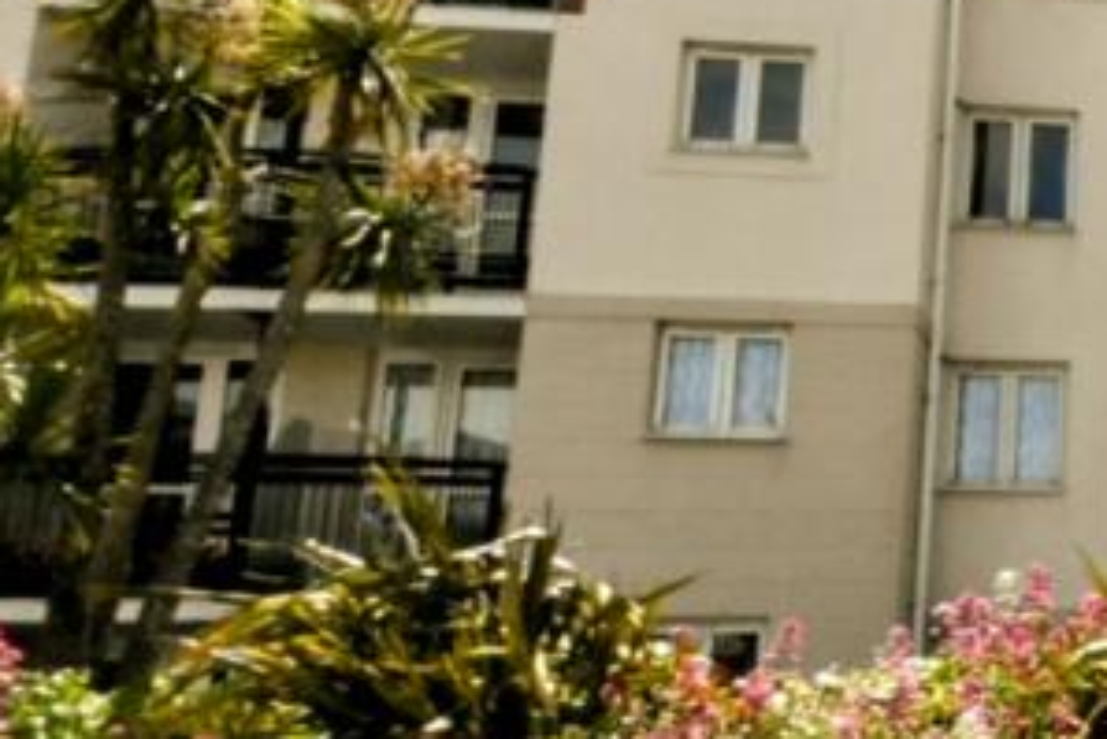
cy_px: 440
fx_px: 1745
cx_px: 1716
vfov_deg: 23.9
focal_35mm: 57
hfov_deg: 25.3
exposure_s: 1/1600
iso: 3200
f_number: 20
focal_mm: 11
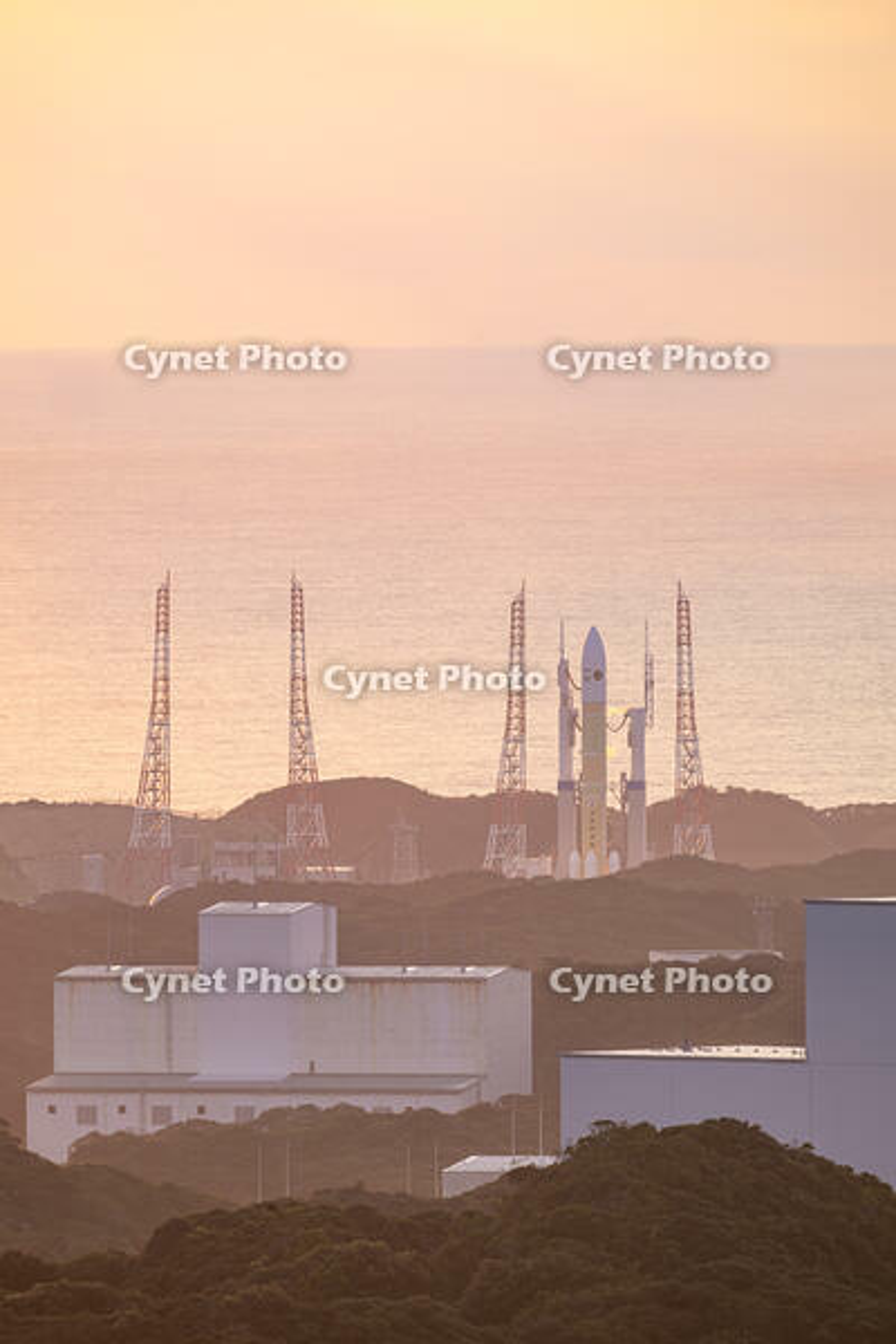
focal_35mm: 560
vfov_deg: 3.7
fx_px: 20905
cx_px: 448
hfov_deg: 2.5
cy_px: 672
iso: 100
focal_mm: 560
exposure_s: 1/60
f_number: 11
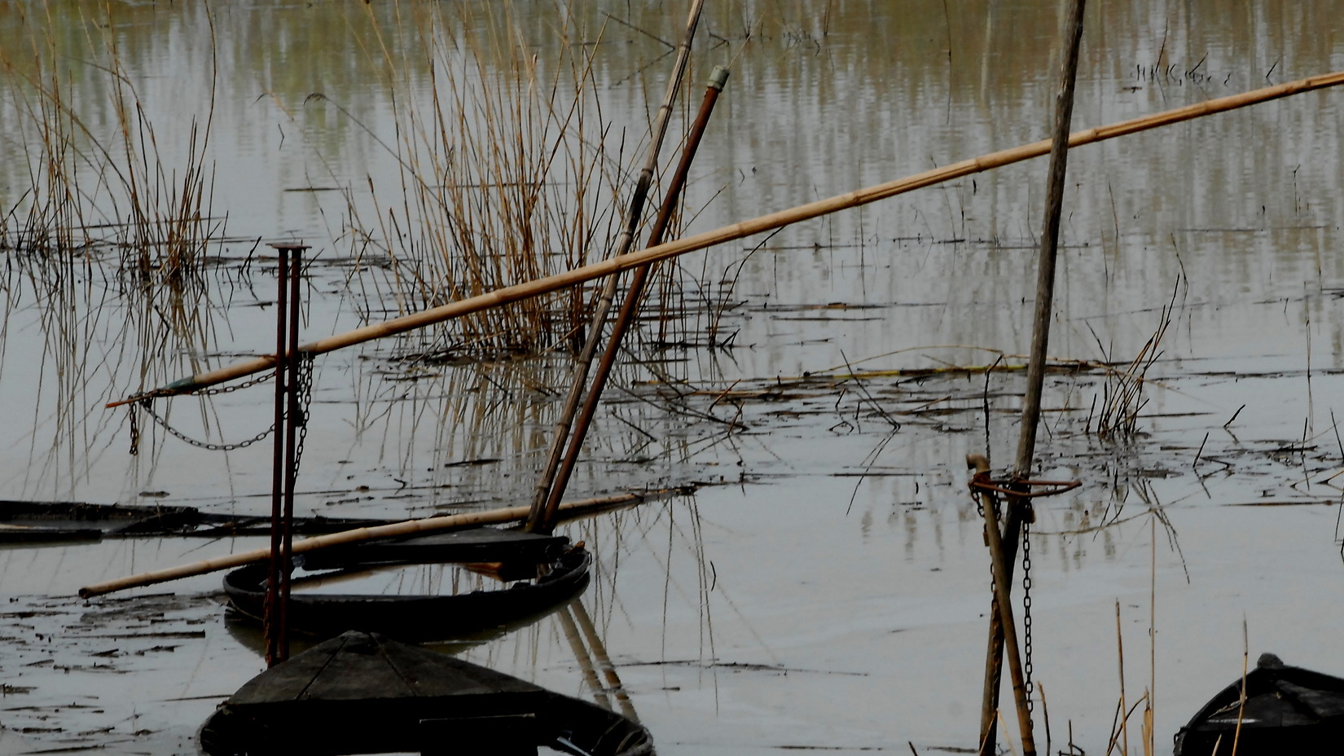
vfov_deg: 3.7
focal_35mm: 332
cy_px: 530
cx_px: 885
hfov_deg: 6.5
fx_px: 11823
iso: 400
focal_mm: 145
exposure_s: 1/200
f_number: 14
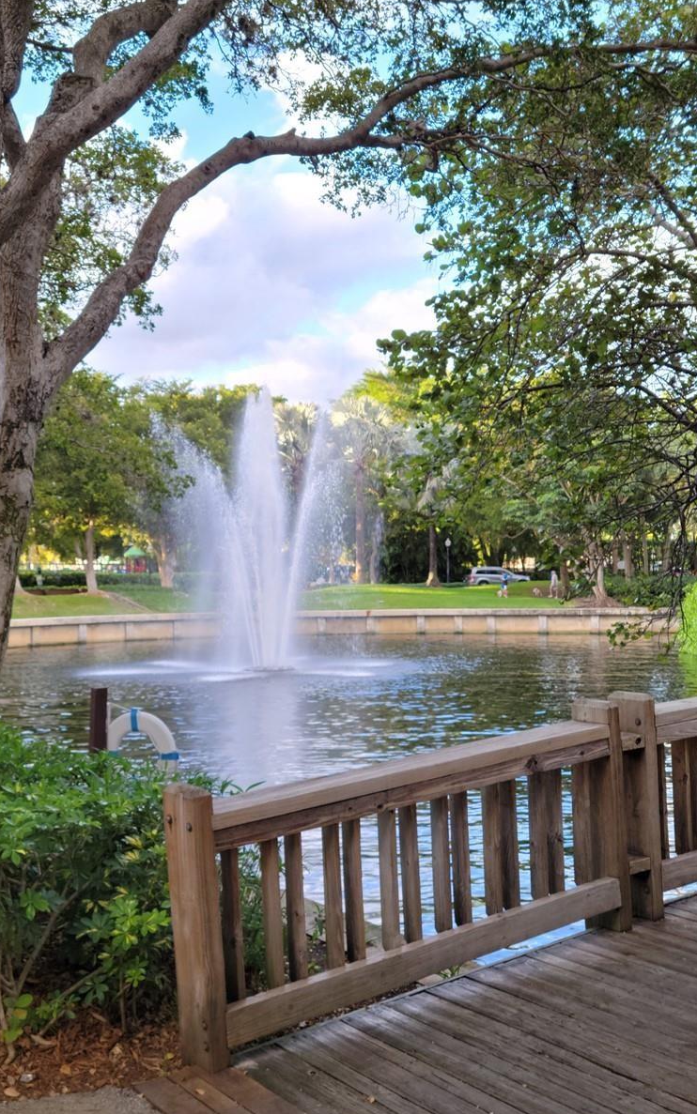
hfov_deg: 31.9
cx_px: 282
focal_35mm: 40
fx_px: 1216
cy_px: 560
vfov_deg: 49.3
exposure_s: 1/60
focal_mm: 5.9
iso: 32
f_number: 2
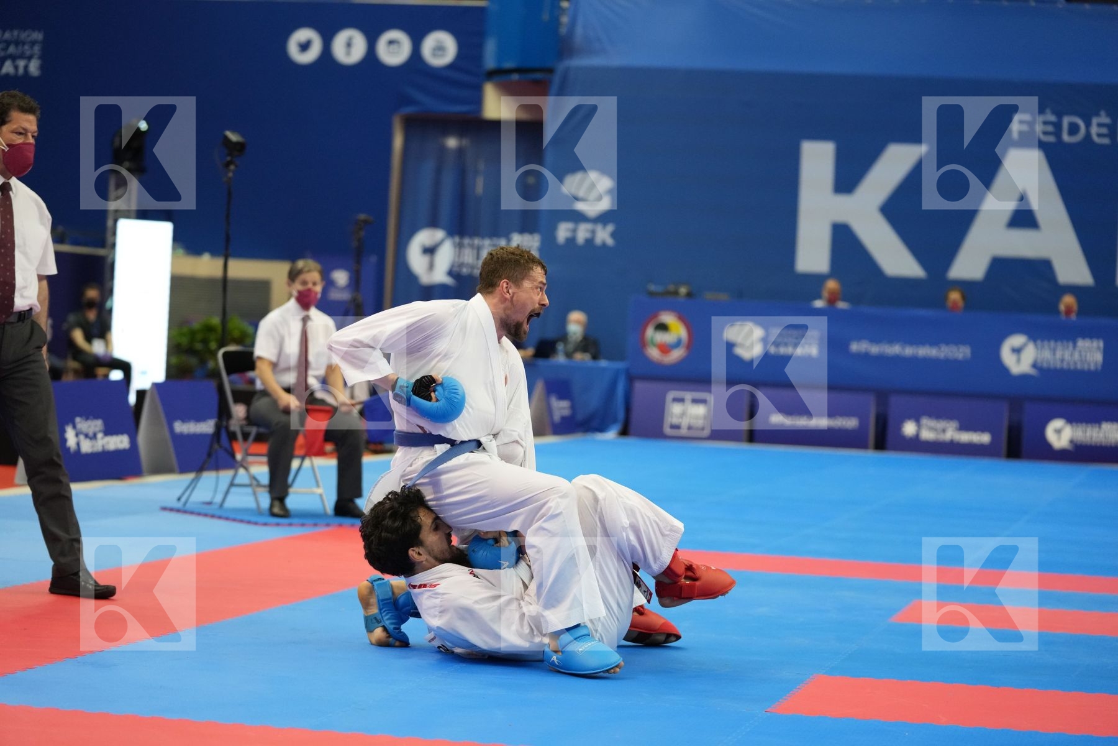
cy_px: 373
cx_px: 559
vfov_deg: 14.7
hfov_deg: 21.9
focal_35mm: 93
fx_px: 2888
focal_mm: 93
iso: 3200
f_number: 2.8
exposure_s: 1/1000
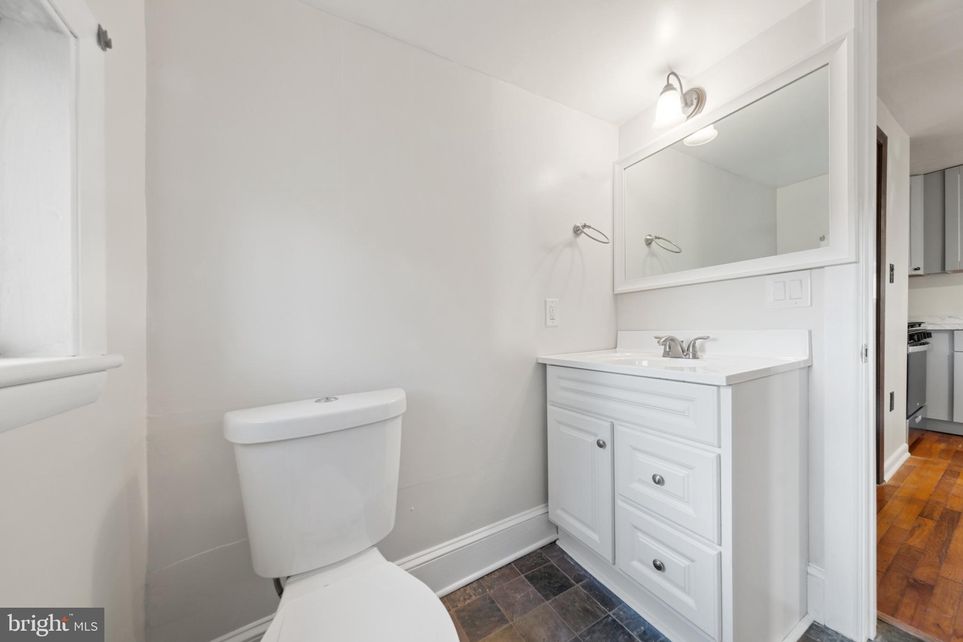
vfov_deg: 90.0
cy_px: 321
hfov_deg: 112.6
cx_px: 482
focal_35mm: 12
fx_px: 321
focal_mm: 8
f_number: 5.6
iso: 320
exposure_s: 1/2.5
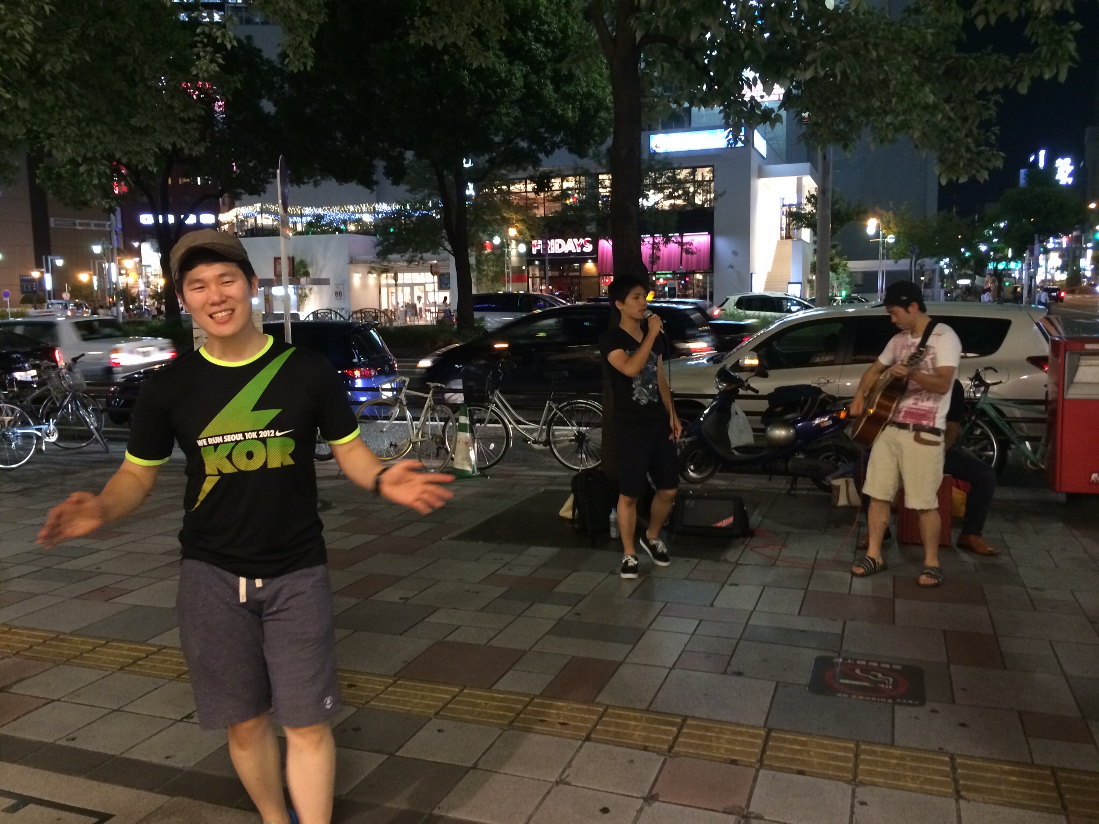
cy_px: 412
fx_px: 952
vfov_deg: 46.8
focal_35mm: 30
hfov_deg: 60.0
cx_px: 550
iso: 320
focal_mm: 4.12
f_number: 2.2
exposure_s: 1/17
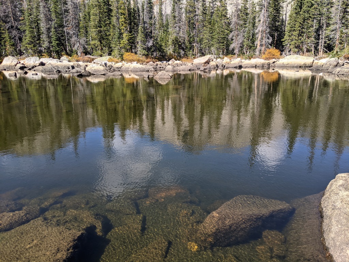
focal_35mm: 27
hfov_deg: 65.3
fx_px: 272
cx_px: 174
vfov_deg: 51.4
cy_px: 131
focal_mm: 4.44
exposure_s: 1/1565
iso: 44
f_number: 1.8
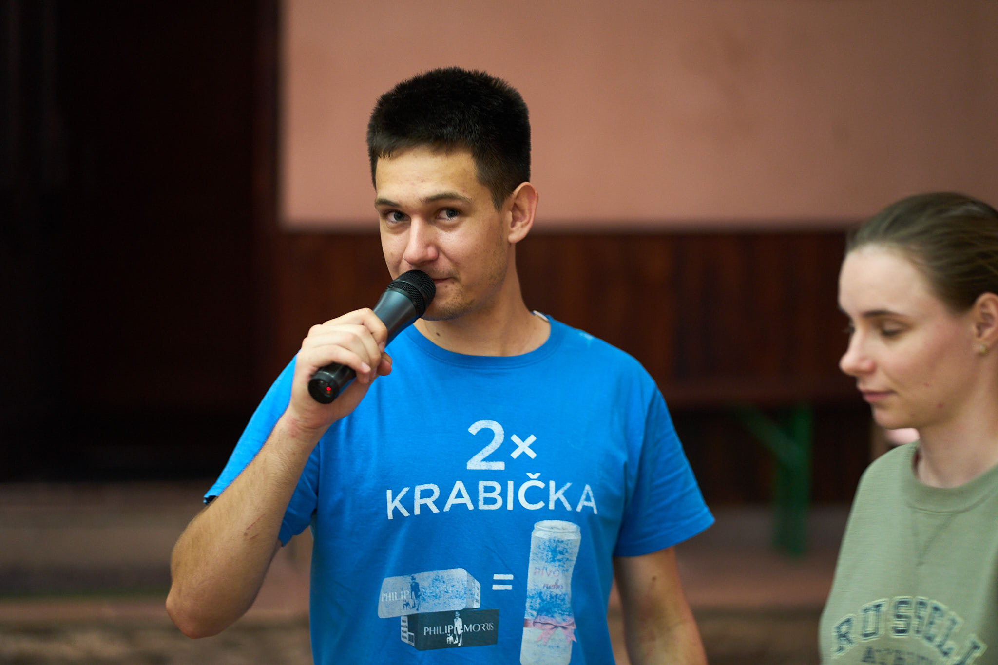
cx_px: 499
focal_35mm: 85
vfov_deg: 16.1
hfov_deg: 23.9
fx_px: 2356
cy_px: 332
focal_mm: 85
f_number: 1.8
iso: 800
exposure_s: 1/100
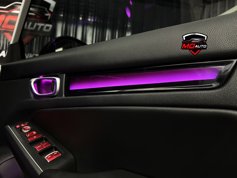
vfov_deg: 56.8
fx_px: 164
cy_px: 89
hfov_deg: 71.6
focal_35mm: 24
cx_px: 118
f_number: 1.78
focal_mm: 6.76
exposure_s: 1/27
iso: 1600
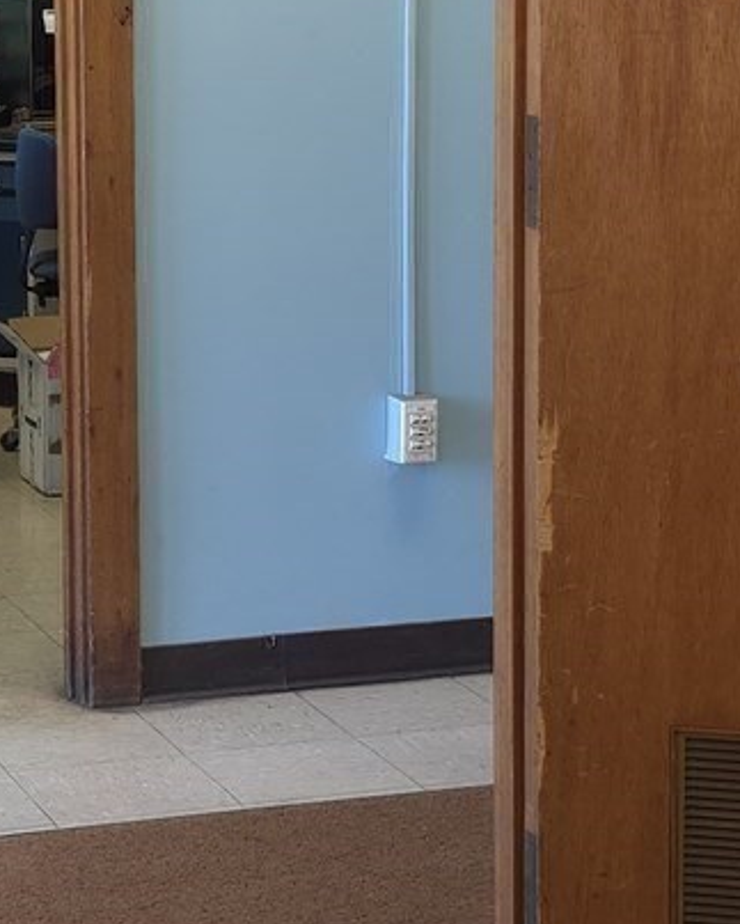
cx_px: 167
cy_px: 337
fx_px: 3117
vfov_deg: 16.8
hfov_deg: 13.5
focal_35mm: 114
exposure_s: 1/60
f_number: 1.7
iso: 80
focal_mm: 6.3
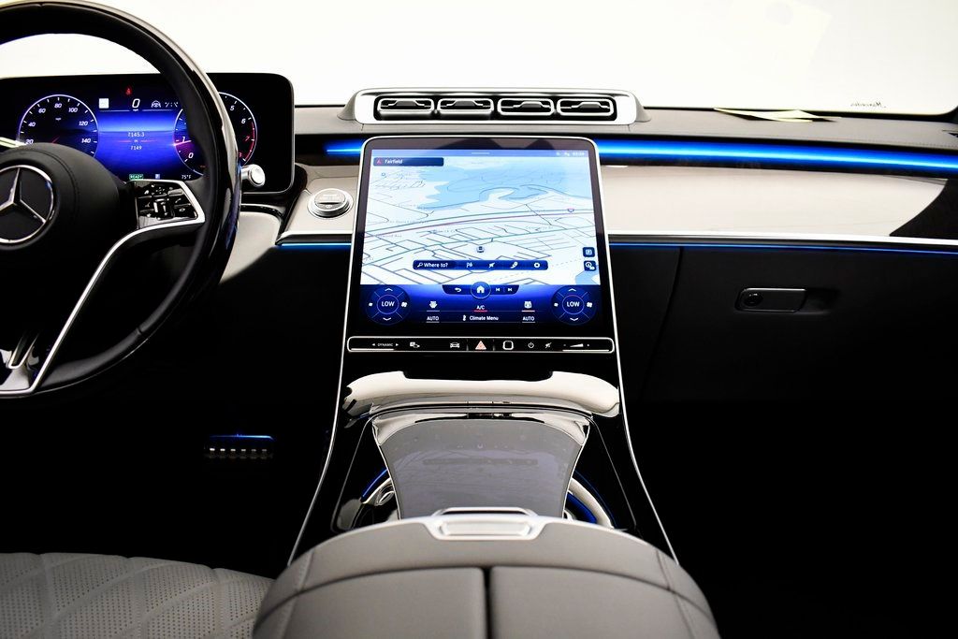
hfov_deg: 67.4
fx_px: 719
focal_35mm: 27
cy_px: 320
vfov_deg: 47.9
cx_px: 479
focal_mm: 18
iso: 2800
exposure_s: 1/125
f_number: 3.5
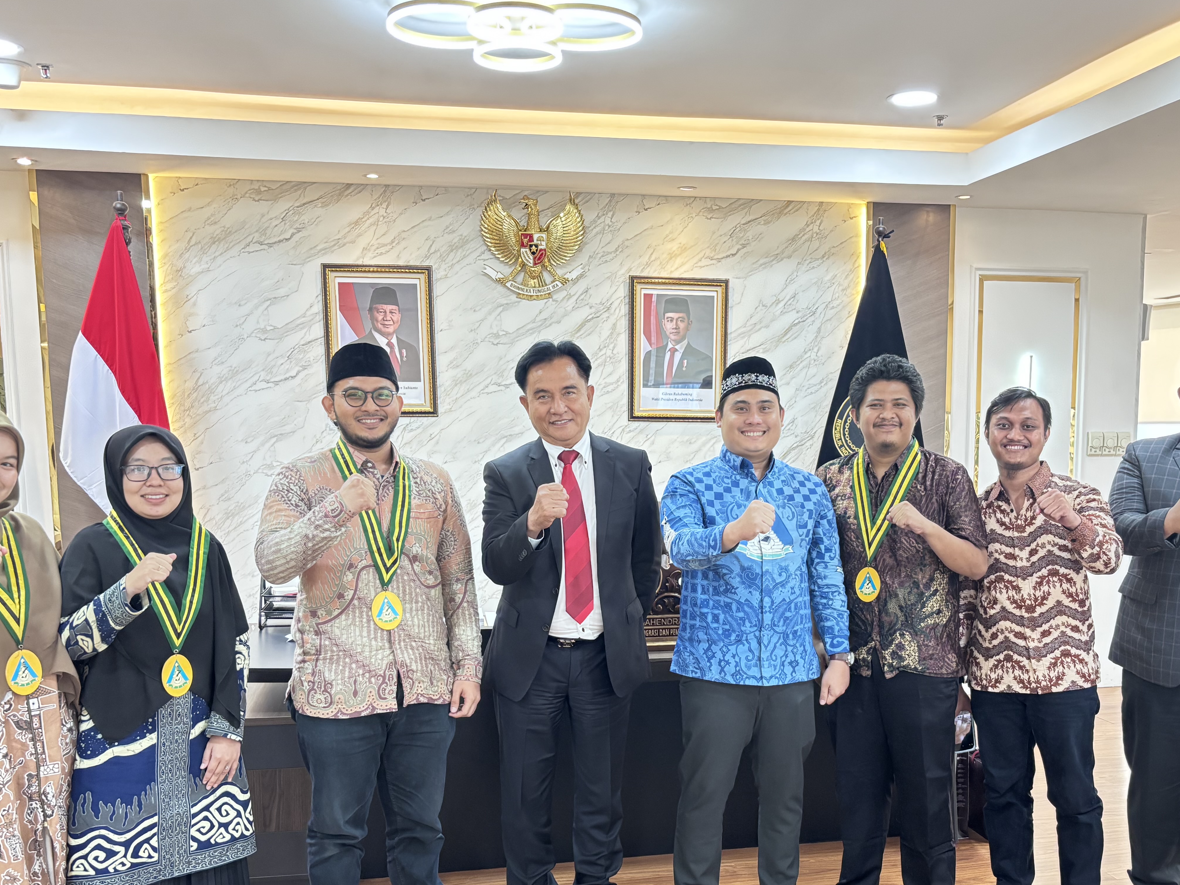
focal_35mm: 37
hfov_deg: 49.9
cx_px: 688
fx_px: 1261
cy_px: 575
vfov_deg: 38.3
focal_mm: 5.96
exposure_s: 1/50
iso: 250
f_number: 1.6
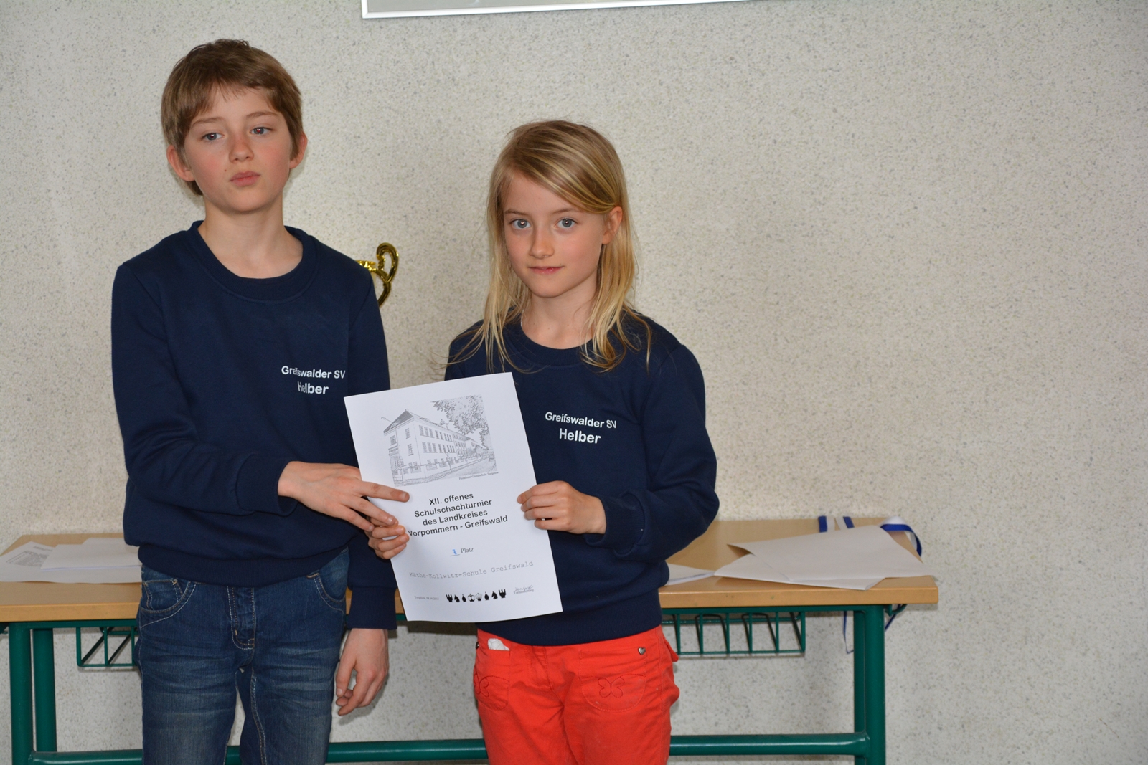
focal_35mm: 84
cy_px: 382
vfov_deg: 16.3
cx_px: 574
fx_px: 2679
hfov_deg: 24.2
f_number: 5
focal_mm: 56
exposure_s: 1/60
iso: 1000
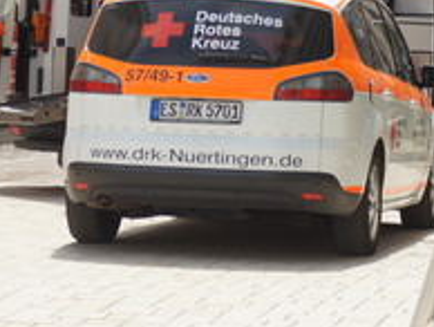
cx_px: 248
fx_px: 2234
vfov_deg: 8.3
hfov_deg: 11.1
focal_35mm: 178
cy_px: 58
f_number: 6.3
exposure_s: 1/100
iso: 100
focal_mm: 60
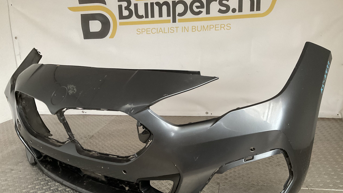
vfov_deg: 36.3
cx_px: 171
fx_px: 291
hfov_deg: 61.0
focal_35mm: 32
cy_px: 129
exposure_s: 1/50
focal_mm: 3
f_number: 1.8
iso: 160
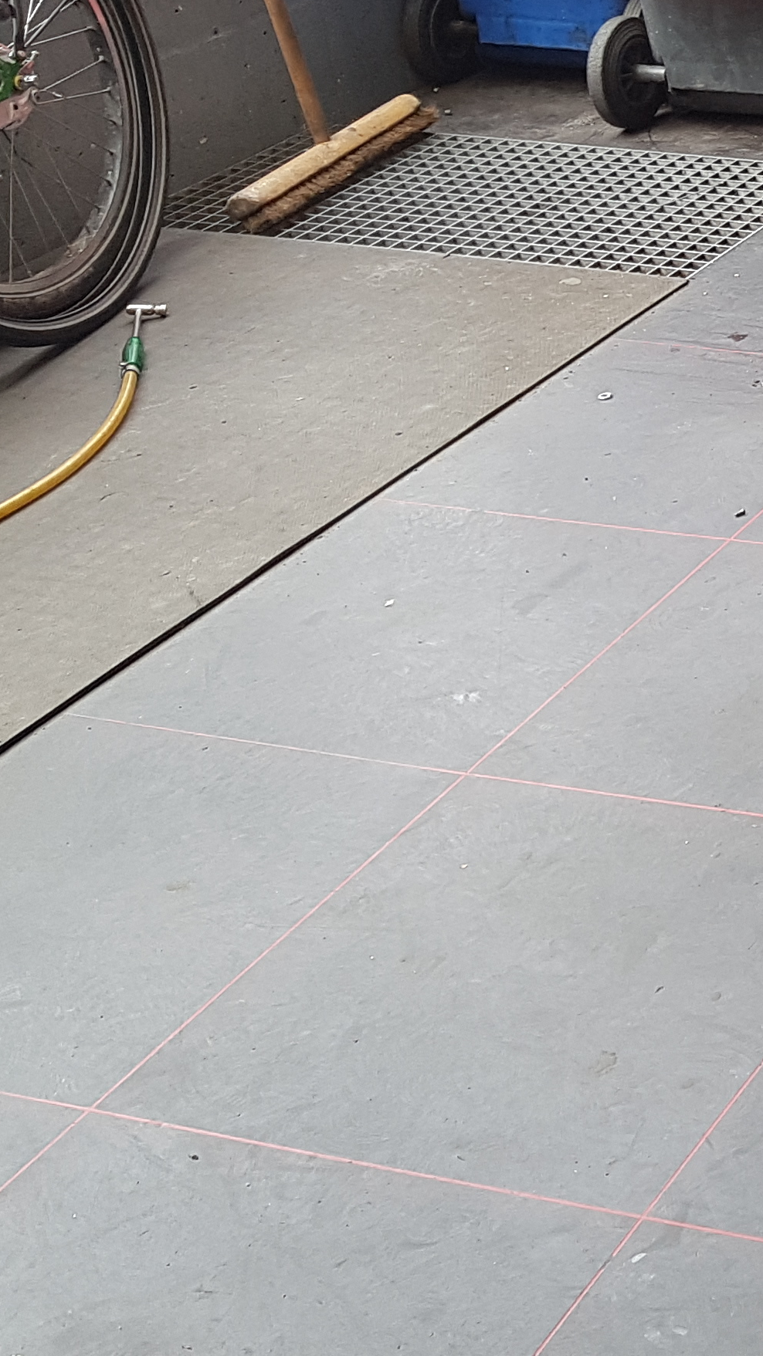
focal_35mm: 65
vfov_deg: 31.6
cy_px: 288
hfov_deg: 15.1
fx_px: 2338
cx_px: 1525
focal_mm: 4.2
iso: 50
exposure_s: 1/100
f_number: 1.7
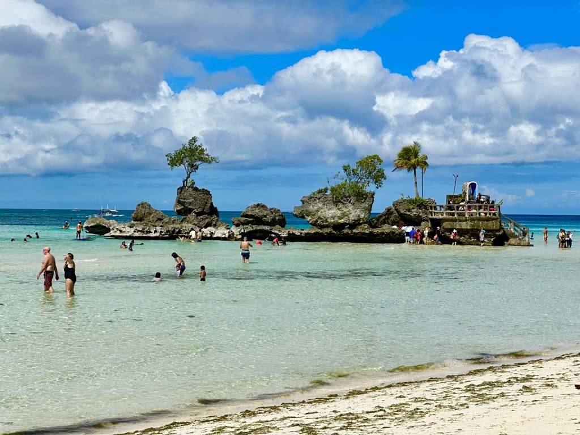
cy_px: 218
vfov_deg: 19.1
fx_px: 1290
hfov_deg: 25.3
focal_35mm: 77
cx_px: 290
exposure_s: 1/2179
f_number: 2.8
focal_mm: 9
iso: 32
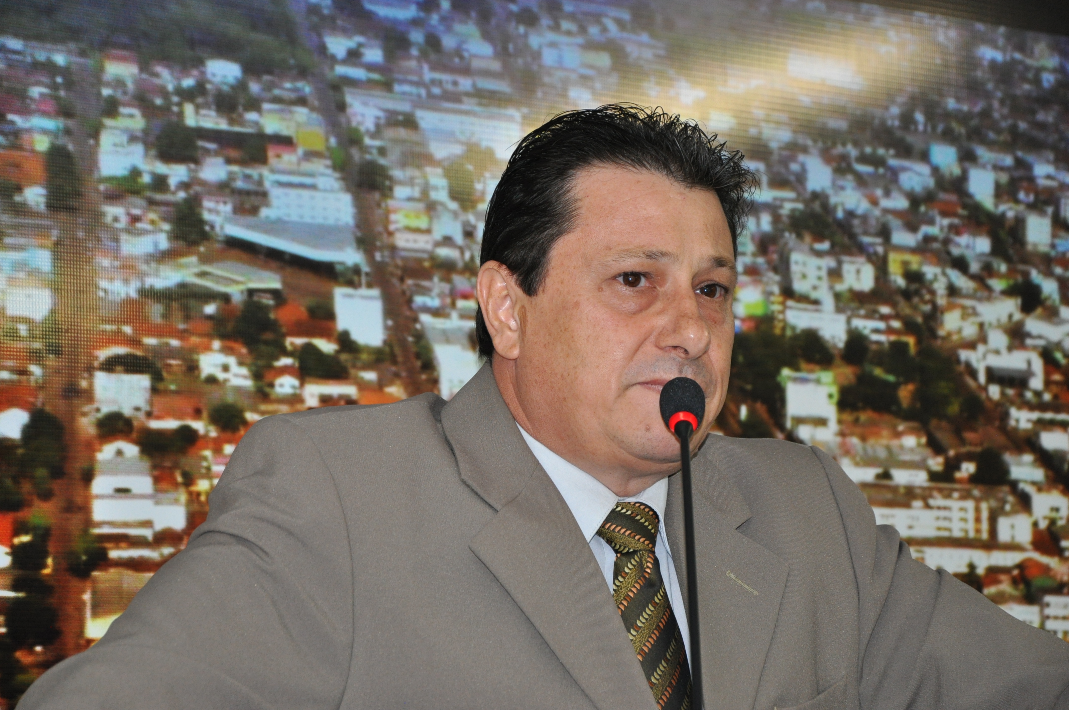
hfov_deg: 15.2
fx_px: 4004
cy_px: 355
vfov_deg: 10.1
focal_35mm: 135
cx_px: 534
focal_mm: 90
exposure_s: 1/60
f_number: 5.6
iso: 800
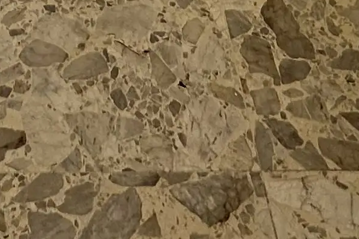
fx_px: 987
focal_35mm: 99
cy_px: -674
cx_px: 16
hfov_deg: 20.1
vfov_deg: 8.4
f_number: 2.2
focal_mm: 2.22
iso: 50
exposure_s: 1/99
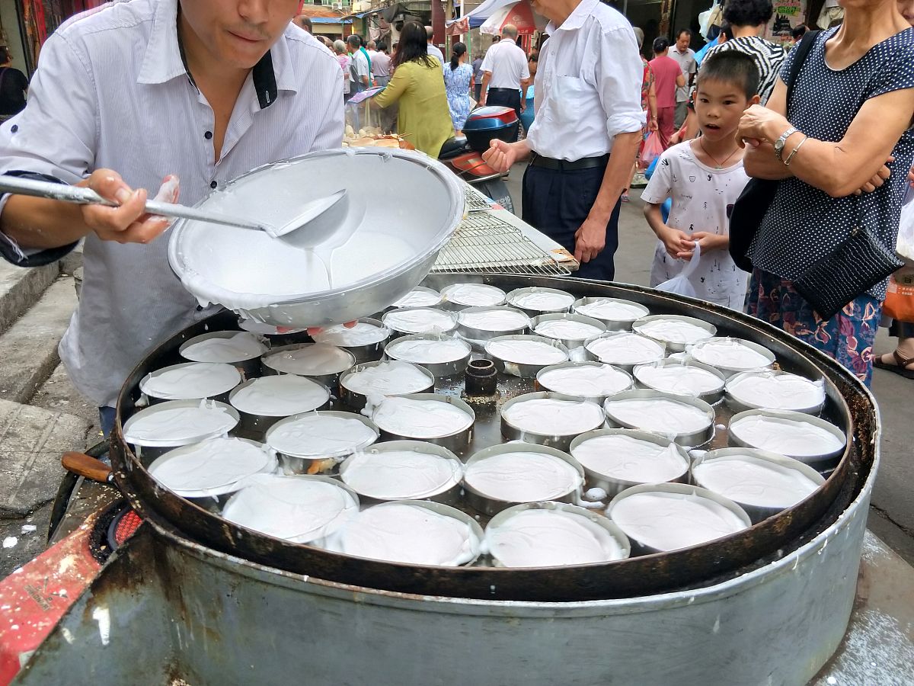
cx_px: 457
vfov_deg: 54.9
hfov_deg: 69.4
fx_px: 660
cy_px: 343
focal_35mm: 25
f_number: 1.7
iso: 90
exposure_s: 1/100
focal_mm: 4.27
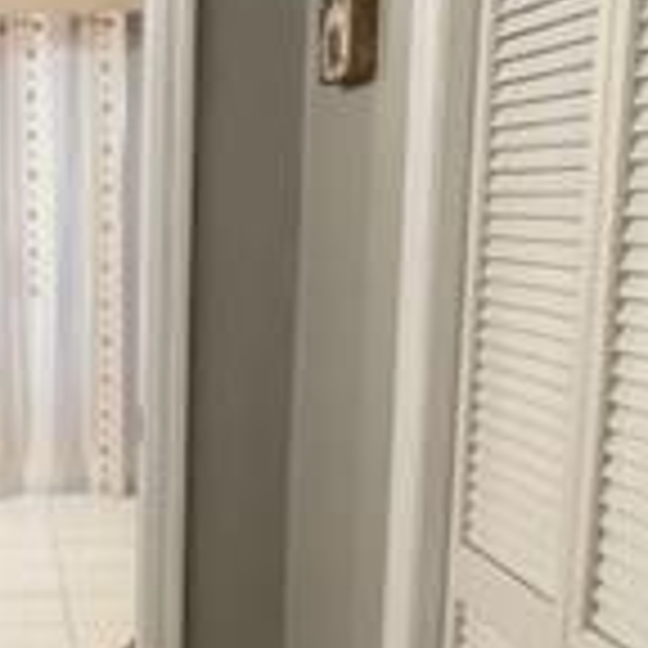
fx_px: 1080
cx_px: -50
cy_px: 441
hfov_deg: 30.2
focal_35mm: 51
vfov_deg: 33.1
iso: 250
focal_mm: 1.54
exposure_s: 1/63
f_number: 2.4
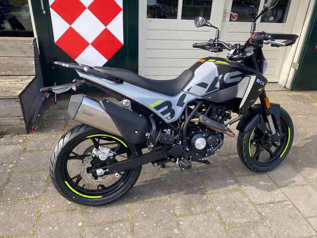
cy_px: 119
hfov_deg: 67.3
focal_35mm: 26
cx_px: 158
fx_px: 238
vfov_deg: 53.1
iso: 32
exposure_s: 1/565
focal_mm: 4.25
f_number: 1.8
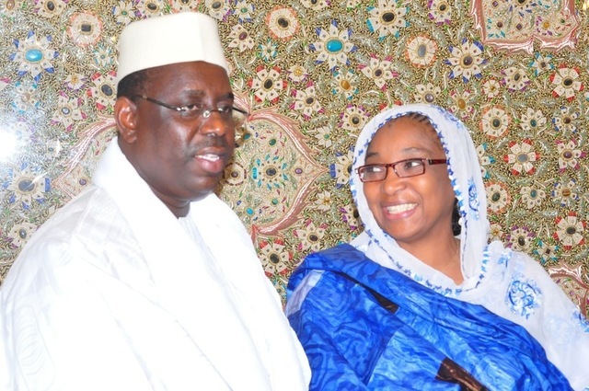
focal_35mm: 82
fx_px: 1348
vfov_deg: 16.5
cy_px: 196
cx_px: 294
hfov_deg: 24.6
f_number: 8
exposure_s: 1/60
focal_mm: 55
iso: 800
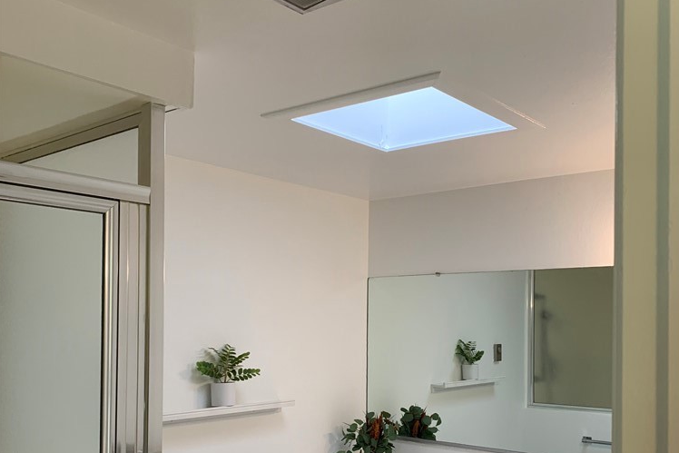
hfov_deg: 51.9
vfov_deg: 35.3
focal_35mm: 37
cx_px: 346
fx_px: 698
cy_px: 328
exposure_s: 1/60
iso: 100
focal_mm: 4.25
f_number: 1.8
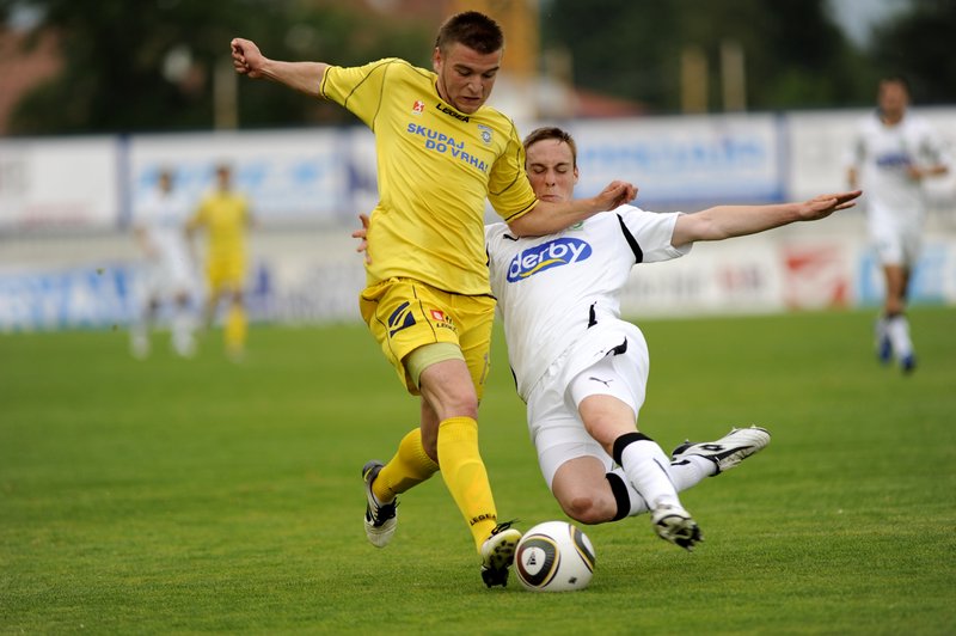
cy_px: 318
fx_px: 7960
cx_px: 478
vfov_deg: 4.6
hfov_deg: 6.9
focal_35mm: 300
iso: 400
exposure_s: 1/1000
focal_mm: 300
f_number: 3.2
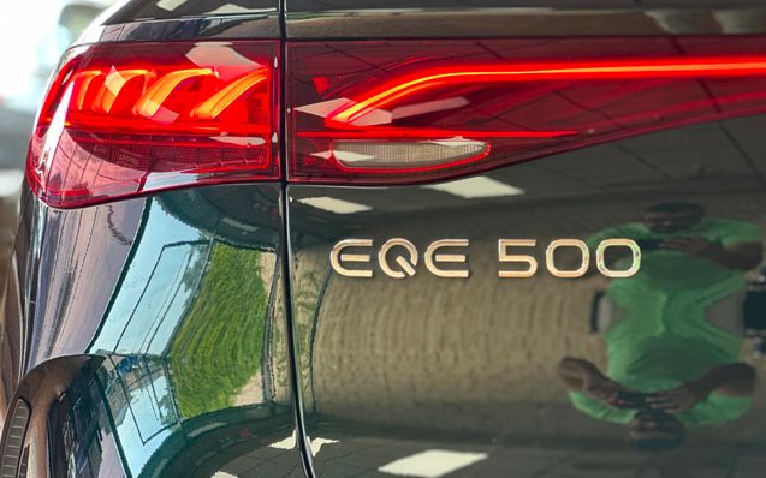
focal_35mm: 82
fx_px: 1712
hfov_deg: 25.2
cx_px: 382
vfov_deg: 15.9
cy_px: 235
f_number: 2.8
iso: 160
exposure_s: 1/60
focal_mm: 9
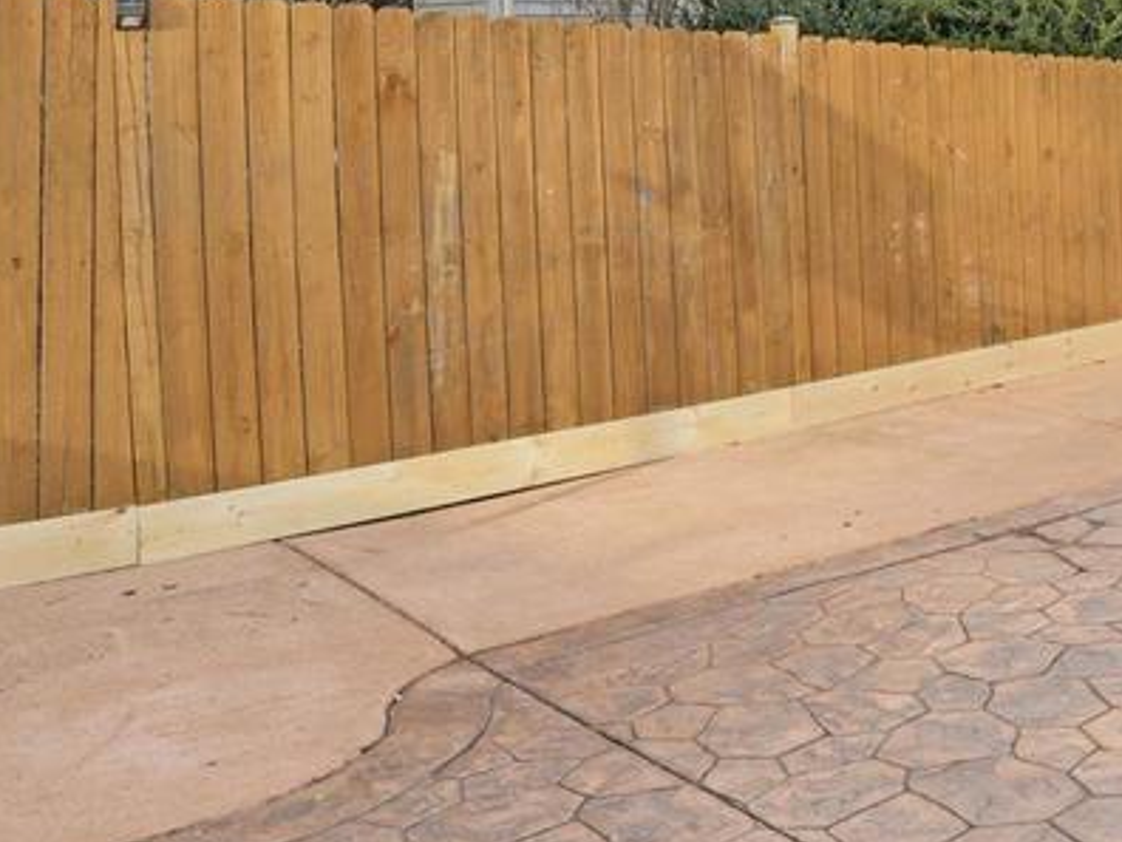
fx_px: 1588
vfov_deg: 28.0
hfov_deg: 33.7
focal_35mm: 49
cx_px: 1241
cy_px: 9
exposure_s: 1/100
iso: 100
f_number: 8
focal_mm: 14
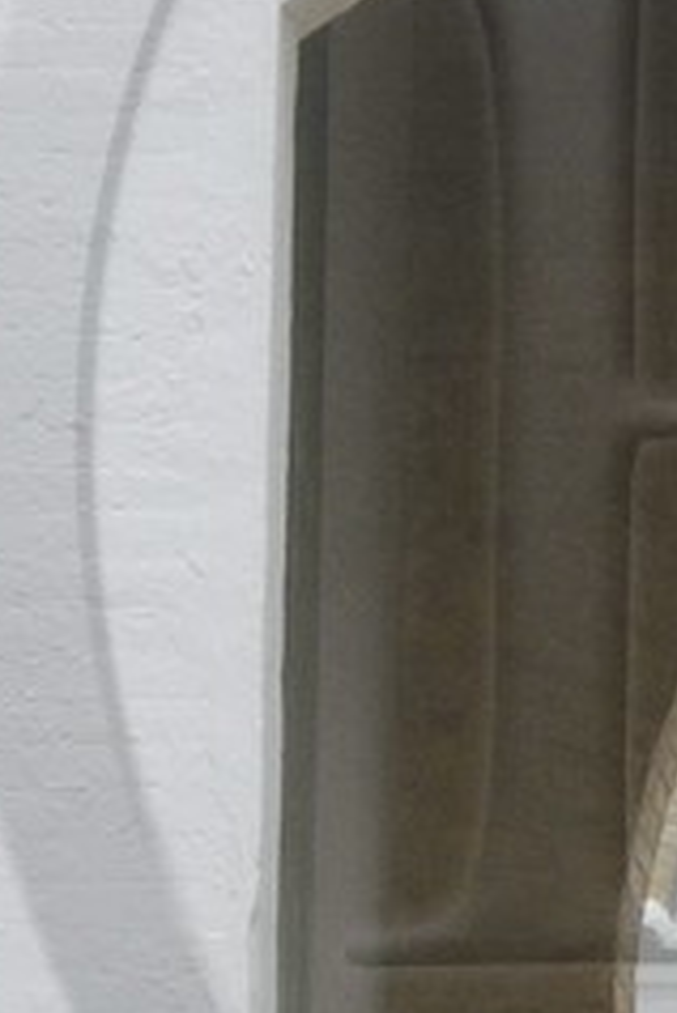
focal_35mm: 369
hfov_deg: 3.7
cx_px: 1252
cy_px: 447
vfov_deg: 5.6
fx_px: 10393
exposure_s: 1/160
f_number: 13
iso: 800
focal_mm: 55
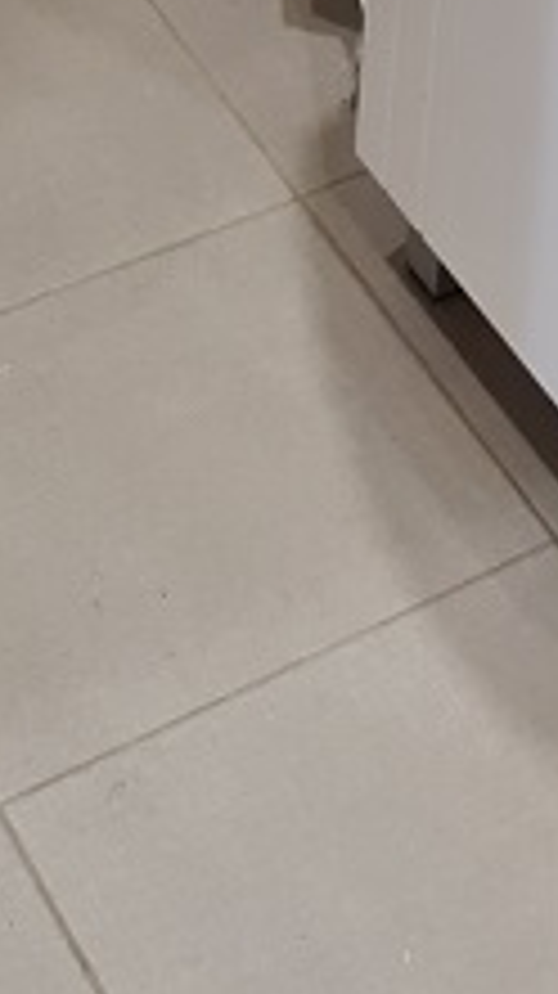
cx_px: 1287
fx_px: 3373
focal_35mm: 128
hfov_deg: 8.7
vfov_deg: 14.5
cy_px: -846
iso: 160
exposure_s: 1/50
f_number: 1.8
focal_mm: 5.4
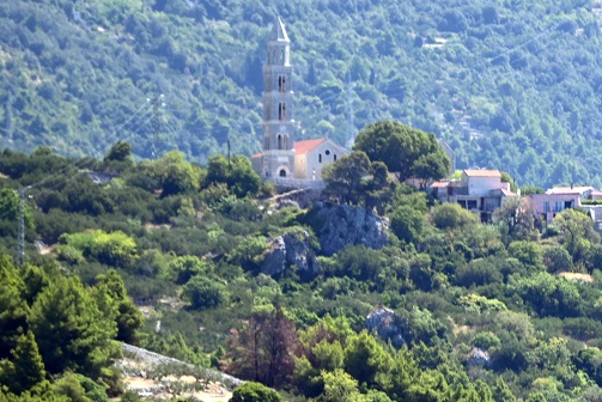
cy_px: 291
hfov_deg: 3.5
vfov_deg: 2.3
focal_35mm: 596
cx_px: 546
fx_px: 9972
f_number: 5.6
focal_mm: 300
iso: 125
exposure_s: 1/320
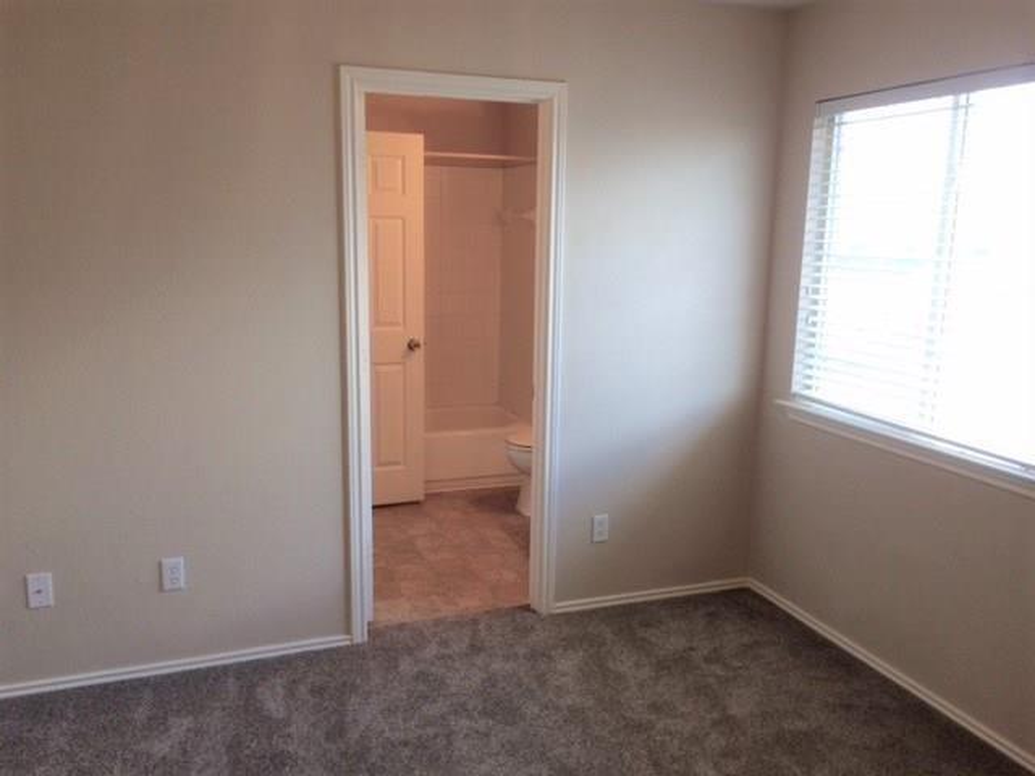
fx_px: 867
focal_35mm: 29
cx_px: 518
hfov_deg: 61.7
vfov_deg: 48.2
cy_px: 388
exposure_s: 1/30
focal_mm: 4.15
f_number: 2.2
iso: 40
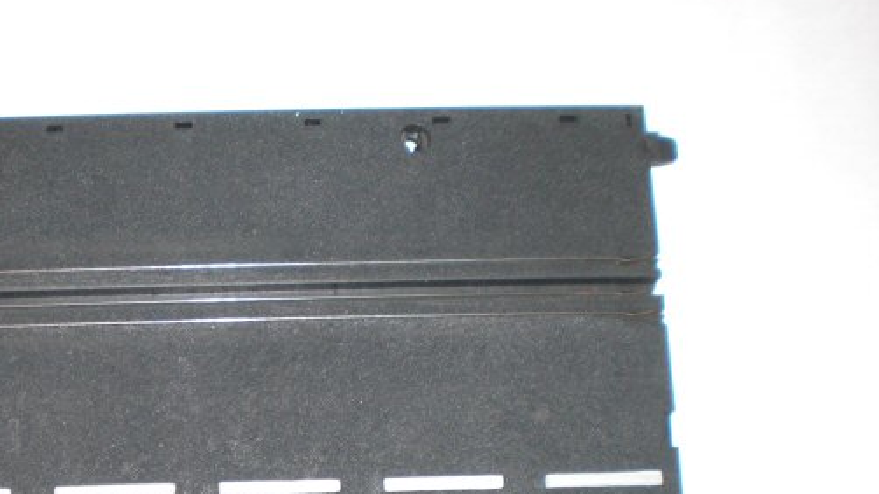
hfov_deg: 31.1
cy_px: 499
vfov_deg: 17.8
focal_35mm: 66
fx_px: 1538
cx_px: 182
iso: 100
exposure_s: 1/60
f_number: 3.1
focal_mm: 6.3
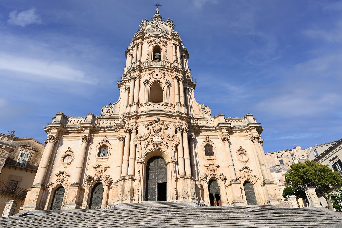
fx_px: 199
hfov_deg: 81.2
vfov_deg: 59.4
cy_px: 114
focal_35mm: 21
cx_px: 171
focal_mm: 14
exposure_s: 1/320
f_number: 7.1
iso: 80
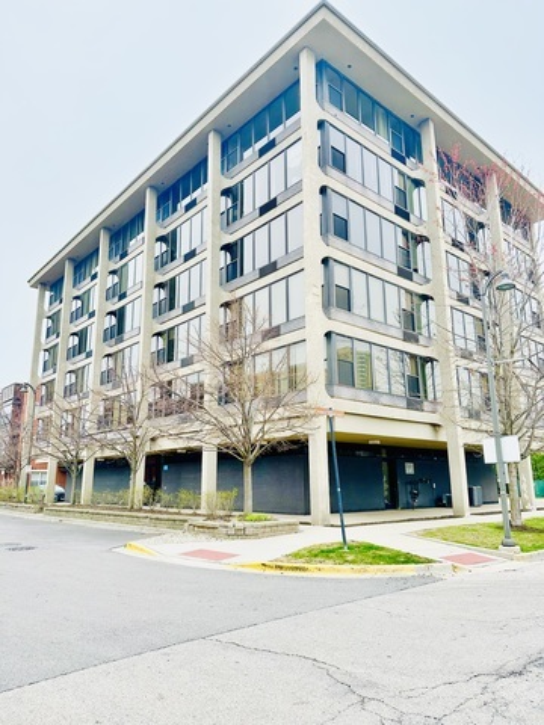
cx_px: 272
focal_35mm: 24
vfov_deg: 71.6
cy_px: 362
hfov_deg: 56.8
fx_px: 503
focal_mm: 6.86
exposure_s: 1/1157
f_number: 1.78
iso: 80
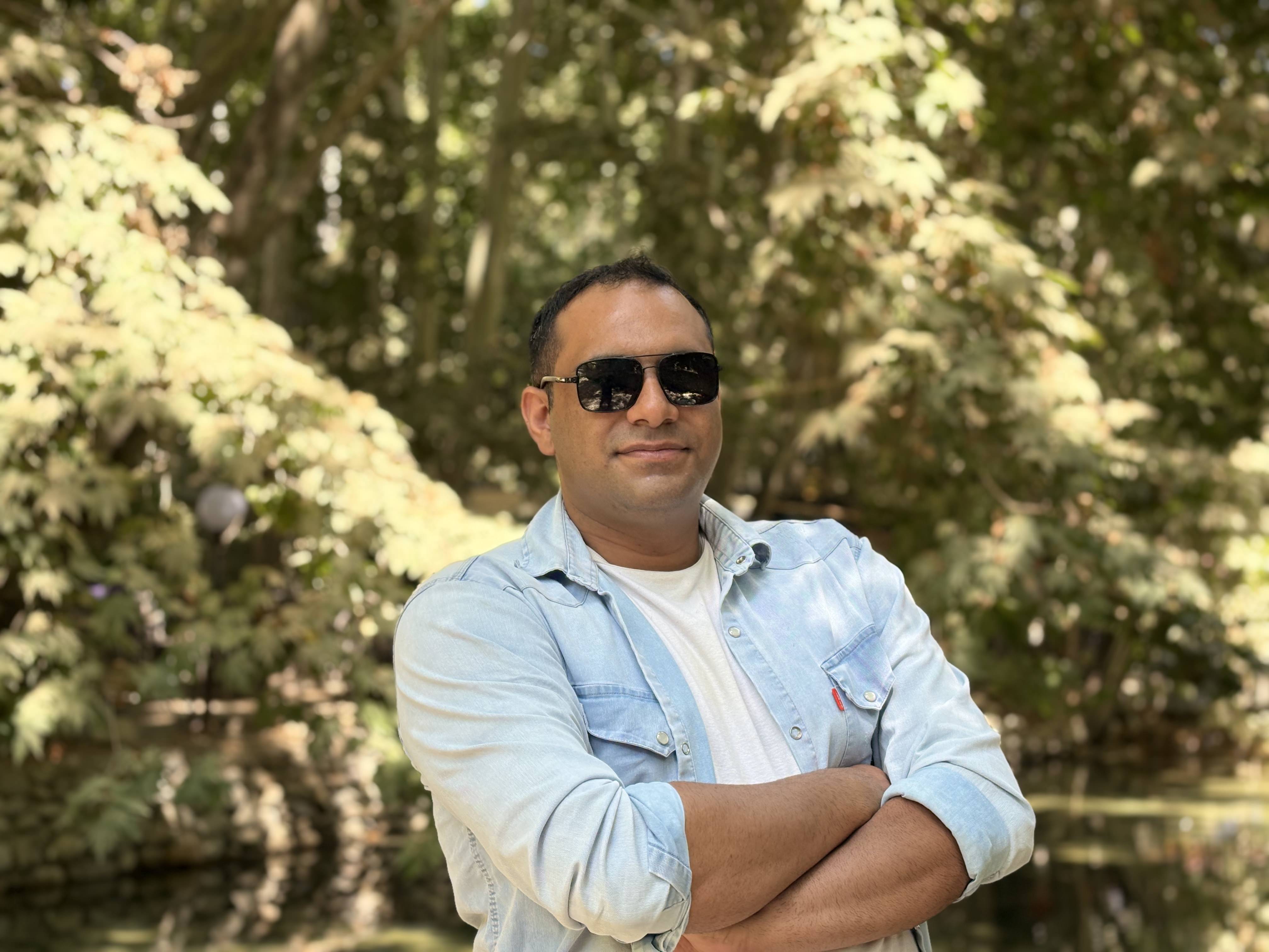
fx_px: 1906
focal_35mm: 52
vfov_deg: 28.0
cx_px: 634
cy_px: 476
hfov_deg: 36.8
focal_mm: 5.96
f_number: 1.6
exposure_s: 1/243
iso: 64
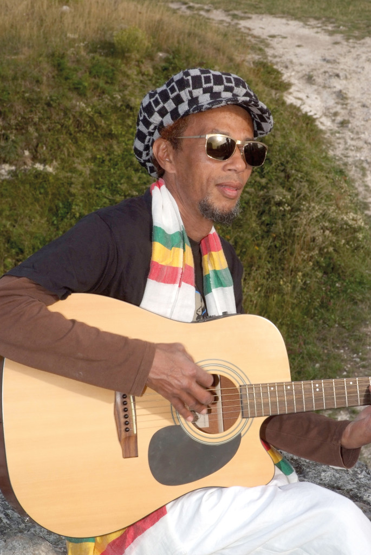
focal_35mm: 105
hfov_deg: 13.1
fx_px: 1619
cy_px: 278
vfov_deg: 19.4
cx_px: 186
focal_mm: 70
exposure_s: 1/250
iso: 400
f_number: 16
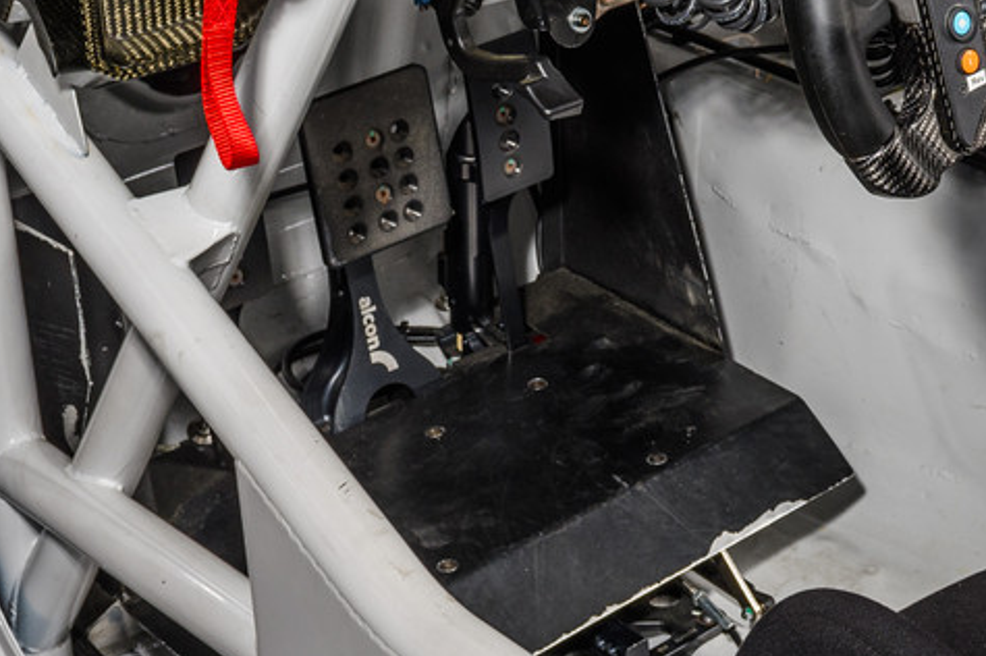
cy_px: 33
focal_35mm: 91
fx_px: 2491
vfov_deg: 14.8
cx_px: 1038
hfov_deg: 21.4
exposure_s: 1/200
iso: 100
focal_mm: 24
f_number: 8
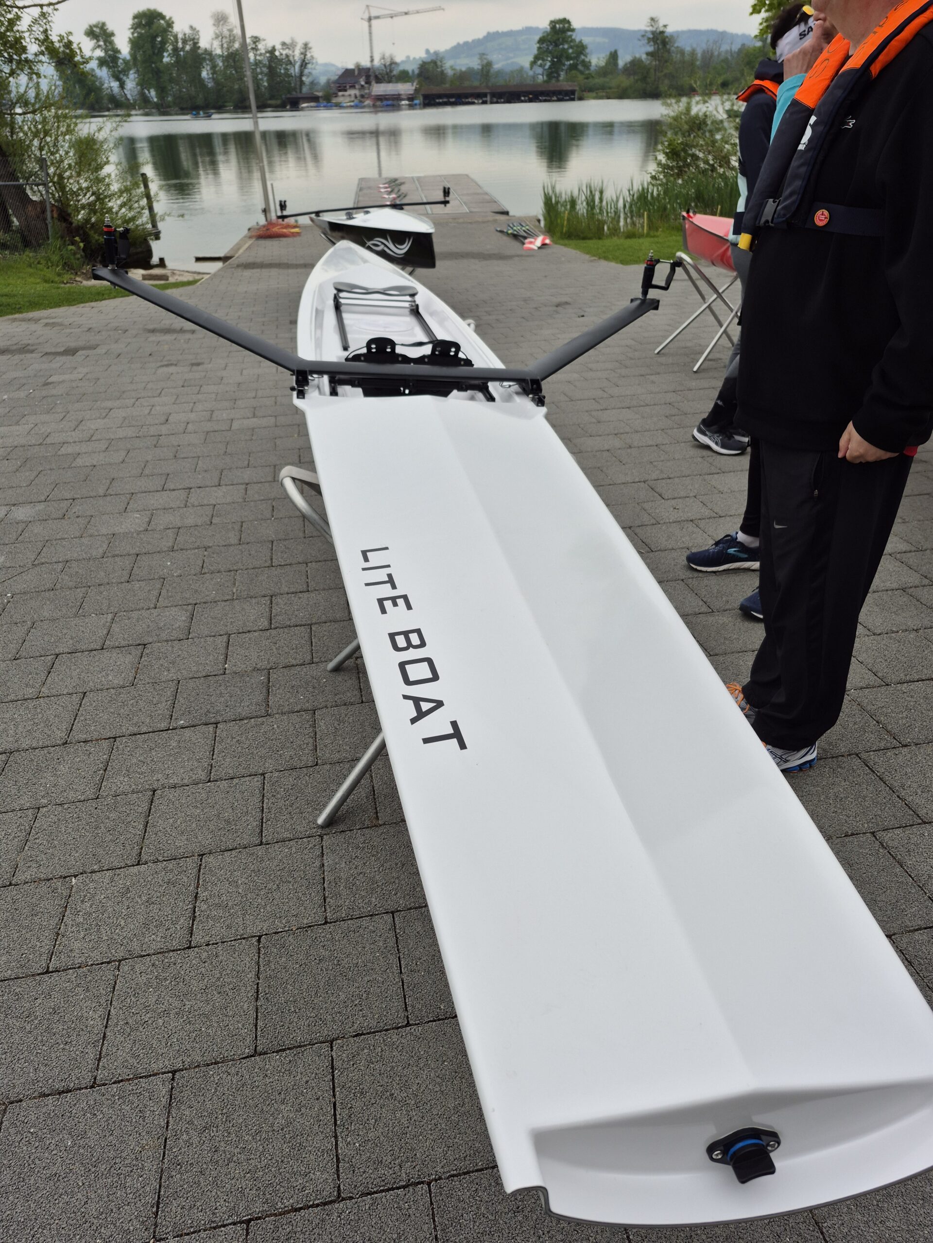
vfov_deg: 73.9
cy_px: 622
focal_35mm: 23
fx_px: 827
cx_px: 466
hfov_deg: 58.9
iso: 25
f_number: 1.8
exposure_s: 1/1220
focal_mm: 5.4
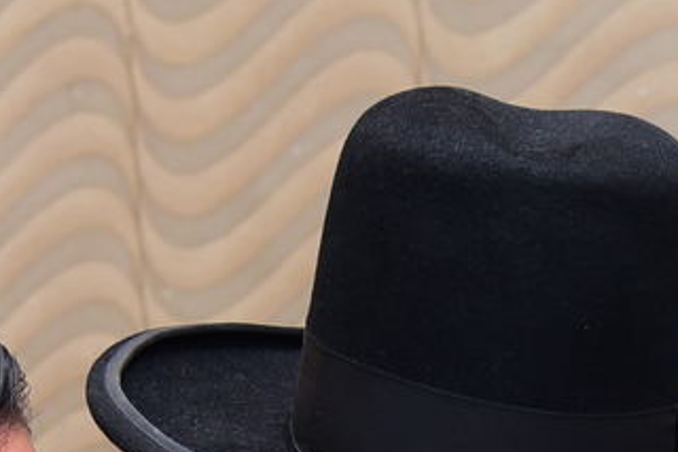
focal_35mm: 210
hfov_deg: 9.8
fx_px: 3953
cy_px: 810
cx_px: 595
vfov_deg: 6.4
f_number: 4.5
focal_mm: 48
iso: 1250
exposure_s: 1/125
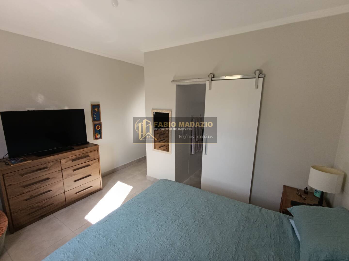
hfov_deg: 94.5
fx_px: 161
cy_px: 130
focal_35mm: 16
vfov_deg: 78.1
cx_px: 174
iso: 160
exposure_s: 1/120
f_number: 2.2
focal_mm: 1.65
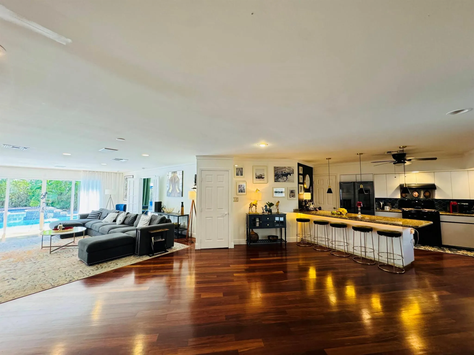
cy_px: 178
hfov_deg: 102.1
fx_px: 192
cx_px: 237
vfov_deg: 85.7
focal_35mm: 14
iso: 250
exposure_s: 1/60
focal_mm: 2.22
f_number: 2.2
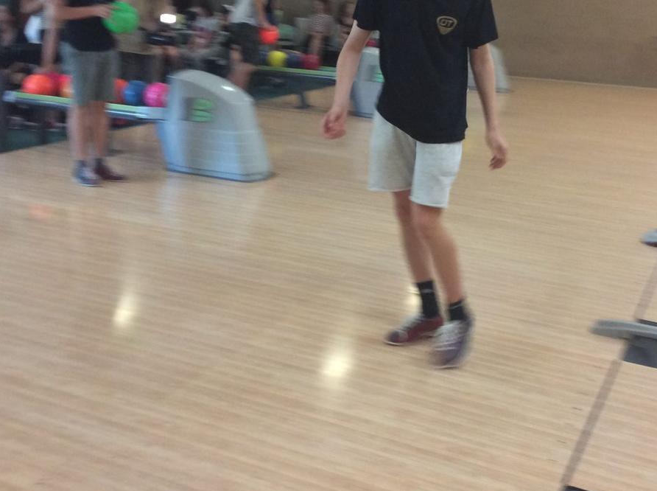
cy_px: 168
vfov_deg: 30.0
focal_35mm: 48
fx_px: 910
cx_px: 351
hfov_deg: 39.7
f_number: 2.4
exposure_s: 1/25
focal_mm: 3.3
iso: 125
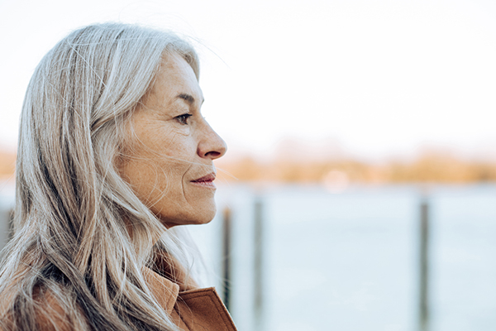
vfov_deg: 16.1
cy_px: 166
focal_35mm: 85
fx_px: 1171
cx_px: 248
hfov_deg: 23.9
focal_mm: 85
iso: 250
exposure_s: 1/250
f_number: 2.8
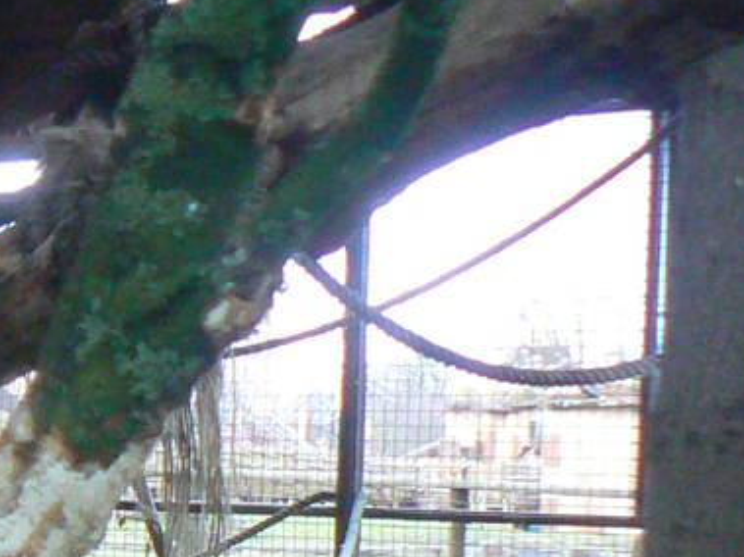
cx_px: -738
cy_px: 769
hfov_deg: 11.7
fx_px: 3266
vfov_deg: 9.5
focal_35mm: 152
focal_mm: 6
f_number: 2.8
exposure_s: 1/15
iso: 200
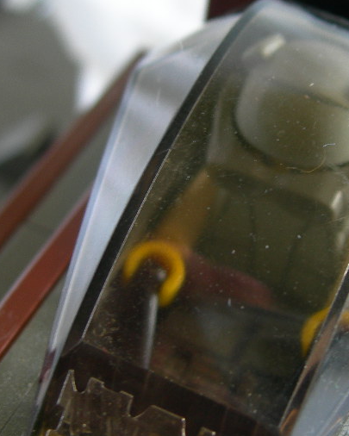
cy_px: 177
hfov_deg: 20.4
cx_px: 196
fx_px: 968
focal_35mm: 75
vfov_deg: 25.3
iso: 50
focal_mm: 7.8
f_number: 2.8
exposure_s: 1/10.6
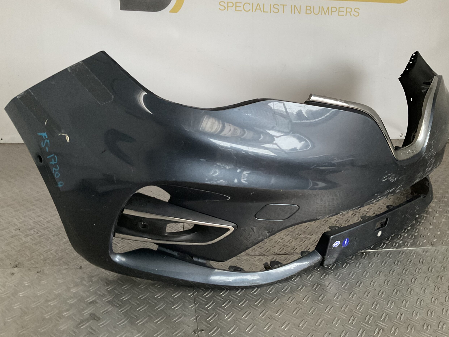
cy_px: 165
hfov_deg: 60.0
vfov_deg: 46.8
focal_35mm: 30
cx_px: 229
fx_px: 389
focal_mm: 3
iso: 320
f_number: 1.8
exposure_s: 1/30
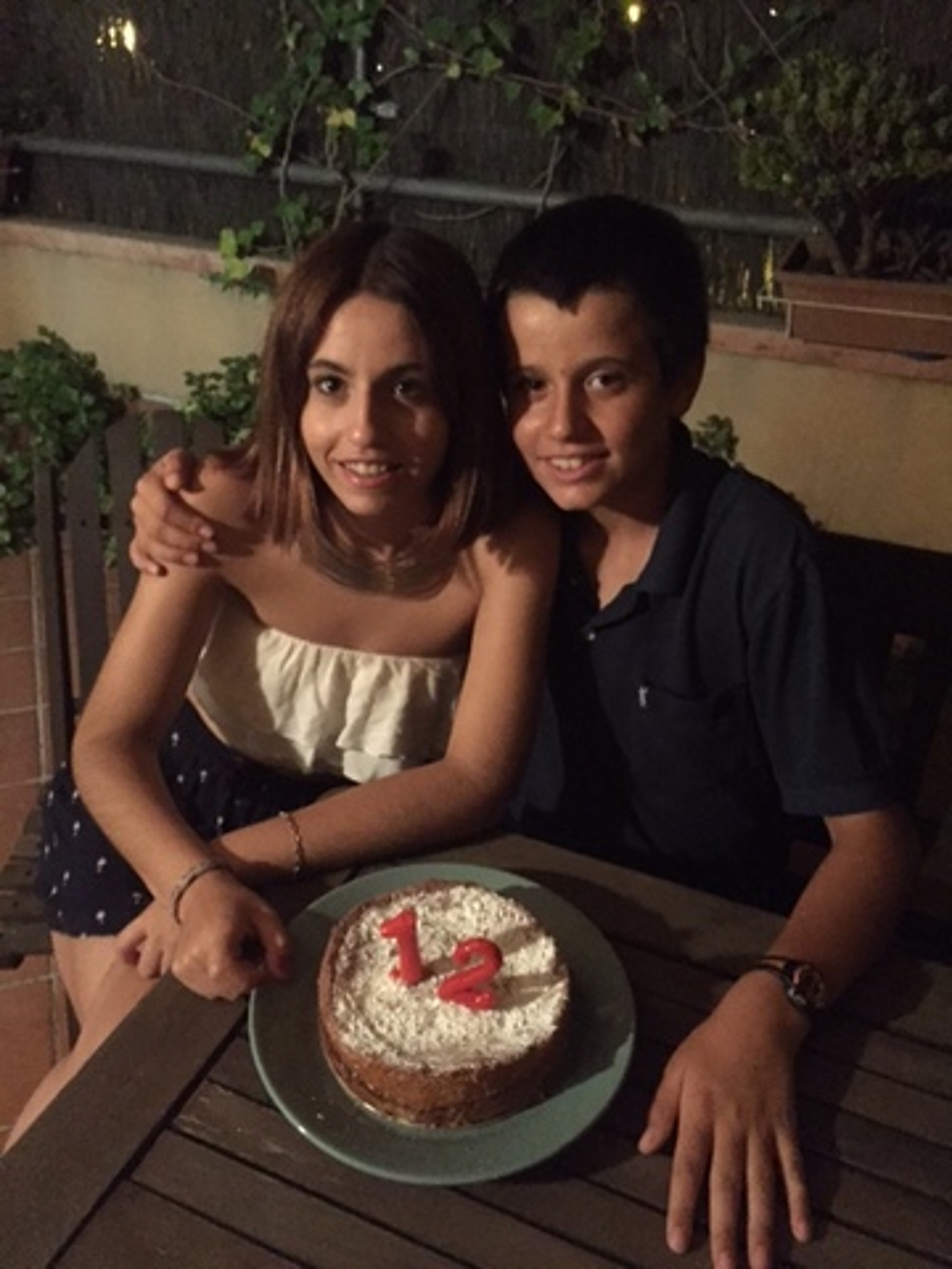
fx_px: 1063
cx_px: 476
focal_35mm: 29
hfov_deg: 48.2
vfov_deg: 61.7
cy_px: 634
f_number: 2.2
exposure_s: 1/15
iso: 2000
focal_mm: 4.15
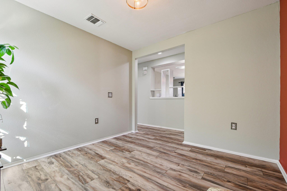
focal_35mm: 15
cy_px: 96
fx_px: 120
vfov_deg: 77.3
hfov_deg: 100.4
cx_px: 144
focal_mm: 10
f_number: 8
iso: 400
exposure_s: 1/20
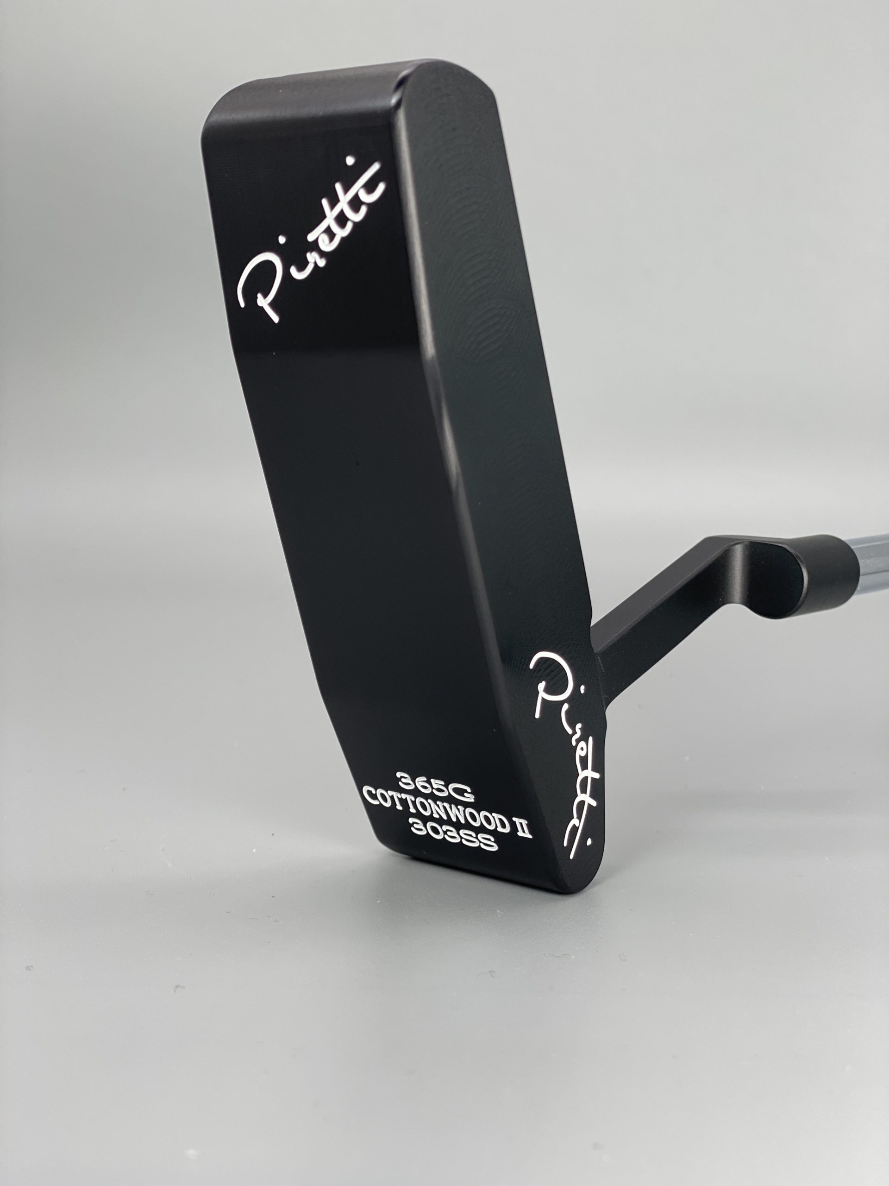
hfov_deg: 28.0
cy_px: 593
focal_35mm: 52
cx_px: 444
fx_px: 1781
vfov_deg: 36.8
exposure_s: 1/261
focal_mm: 6
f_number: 2
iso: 20
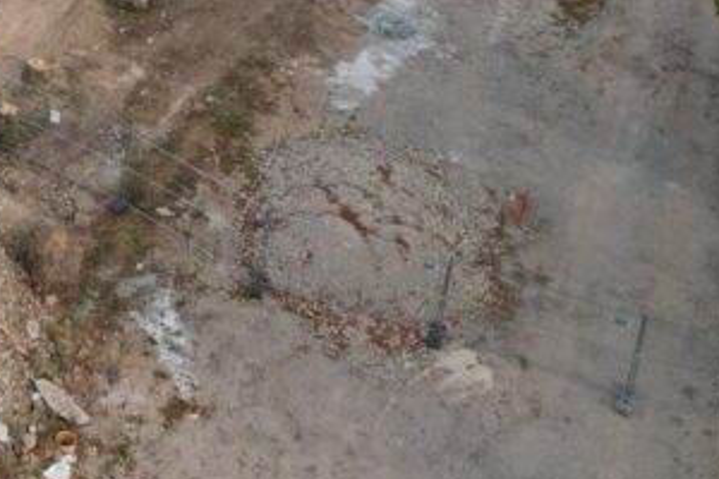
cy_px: -183
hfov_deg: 24.7
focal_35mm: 75
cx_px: -113
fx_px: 1498
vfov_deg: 16.9
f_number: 2.8
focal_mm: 8.38
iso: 200
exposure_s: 1/1000
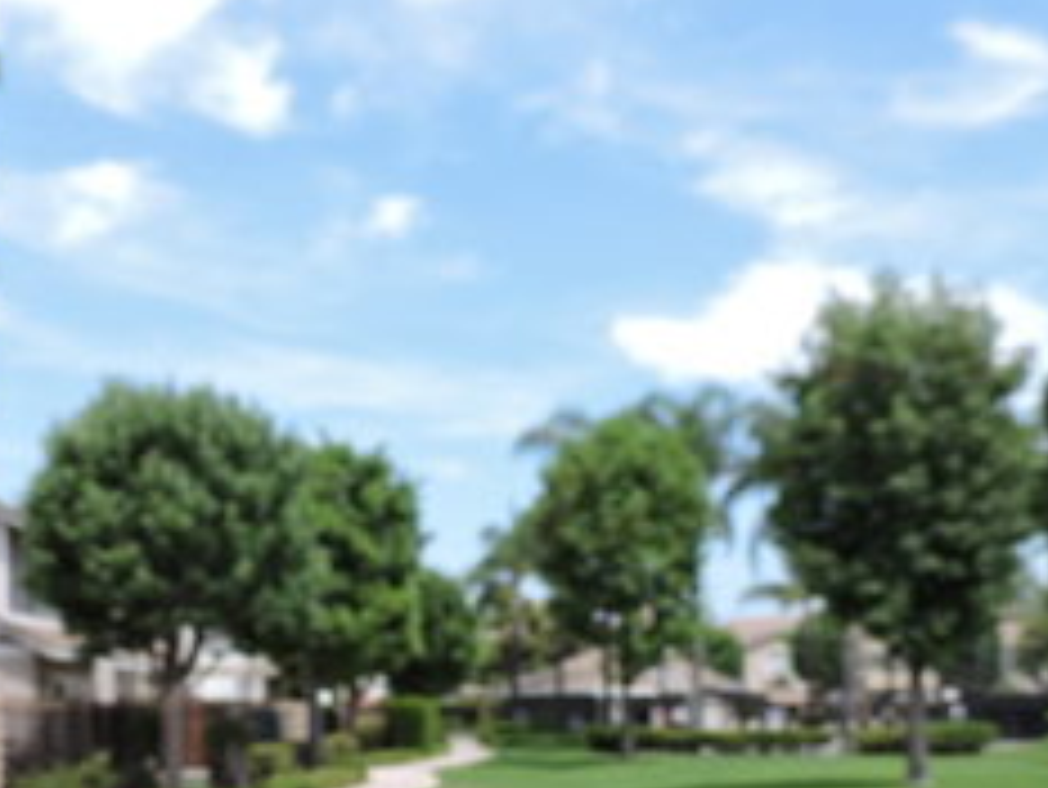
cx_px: 466
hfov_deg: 42.9
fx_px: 1333
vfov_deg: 31.7
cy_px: 671
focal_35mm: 44
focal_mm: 4.3
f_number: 3
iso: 100
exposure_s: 1/800
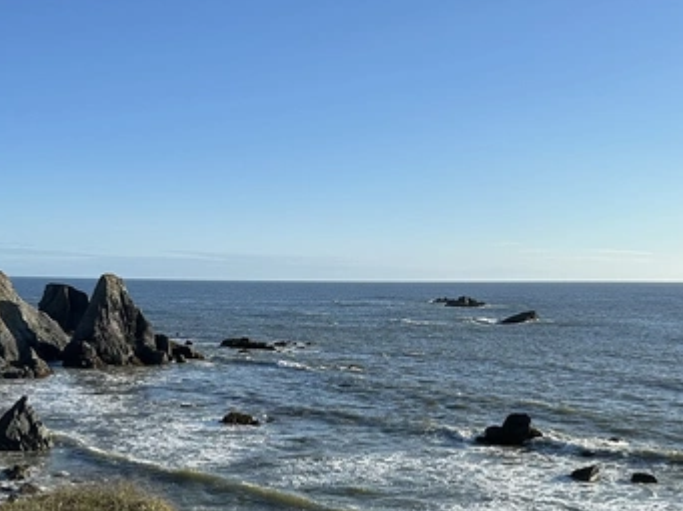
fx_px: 926
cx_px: 273
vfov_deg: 29.6
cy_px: 453
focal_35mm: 47
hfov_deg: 40.3
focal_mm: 6.86
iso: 80
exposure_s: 1/3861
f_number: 1.78
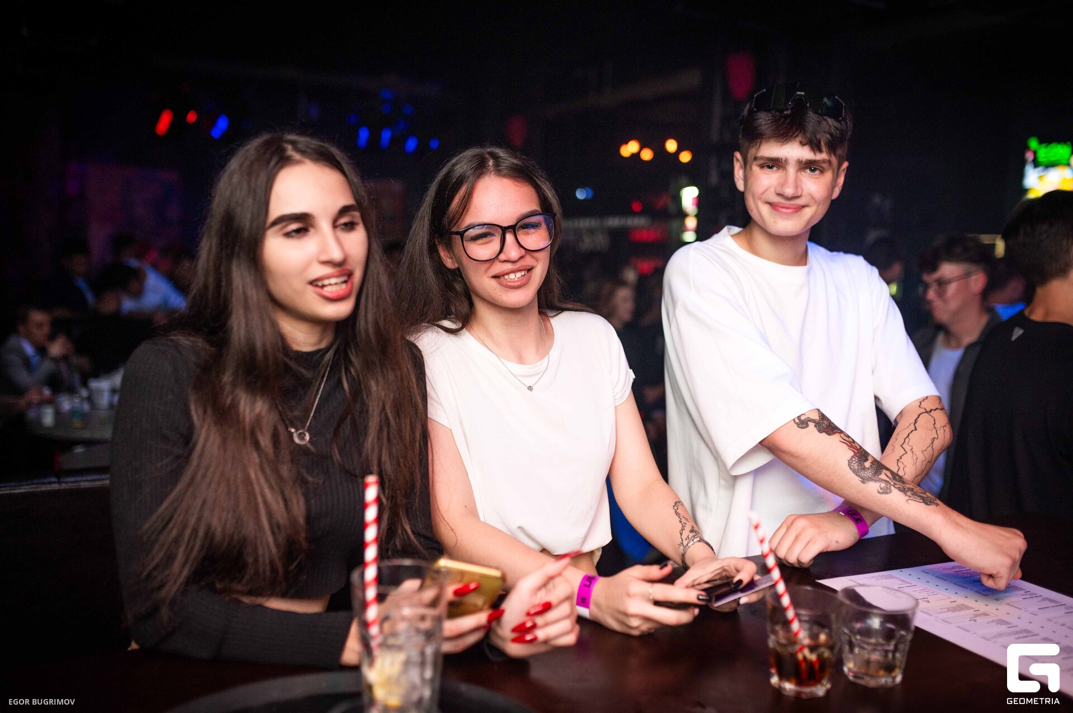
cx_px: 536
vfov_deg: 37.8
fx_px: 1042
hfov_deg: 54.5
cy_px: 356
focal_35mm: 35
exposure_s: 1/200
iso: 400
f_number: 2.2
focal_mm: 35
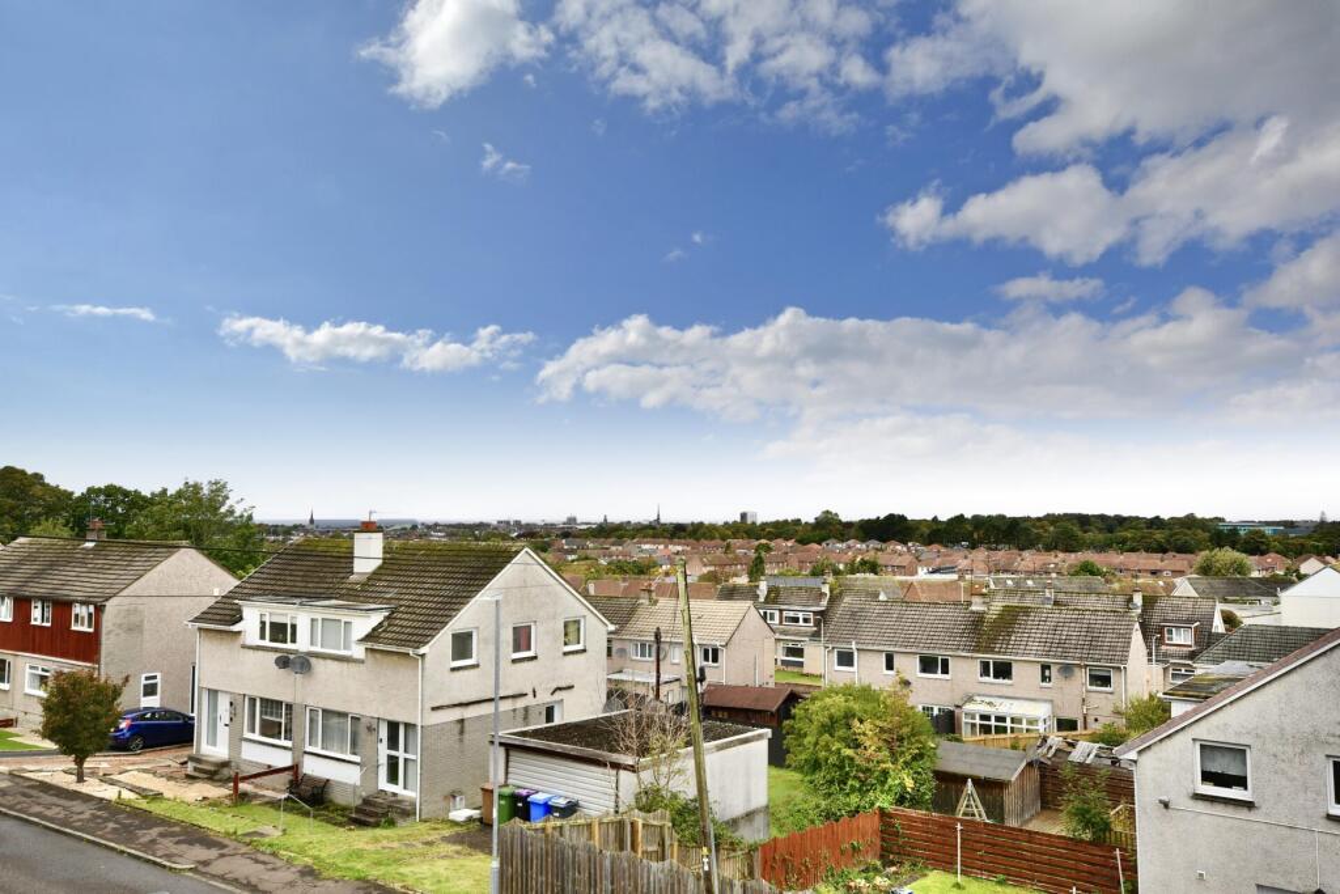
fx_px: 1117
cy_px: 447
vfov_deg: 43.6
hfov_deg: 61.9
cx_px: 670
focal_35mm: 30
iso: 100
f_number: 8
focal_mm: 20
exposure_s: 1/100
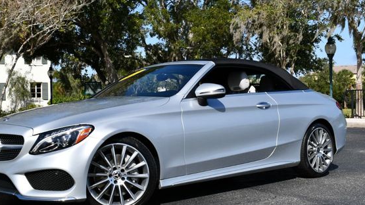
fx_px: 561
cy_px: 98
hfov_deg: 36.0
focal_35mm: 58
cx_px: 160
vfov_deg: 20.7
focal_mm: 24
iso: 100
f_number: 9
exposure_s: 1/320
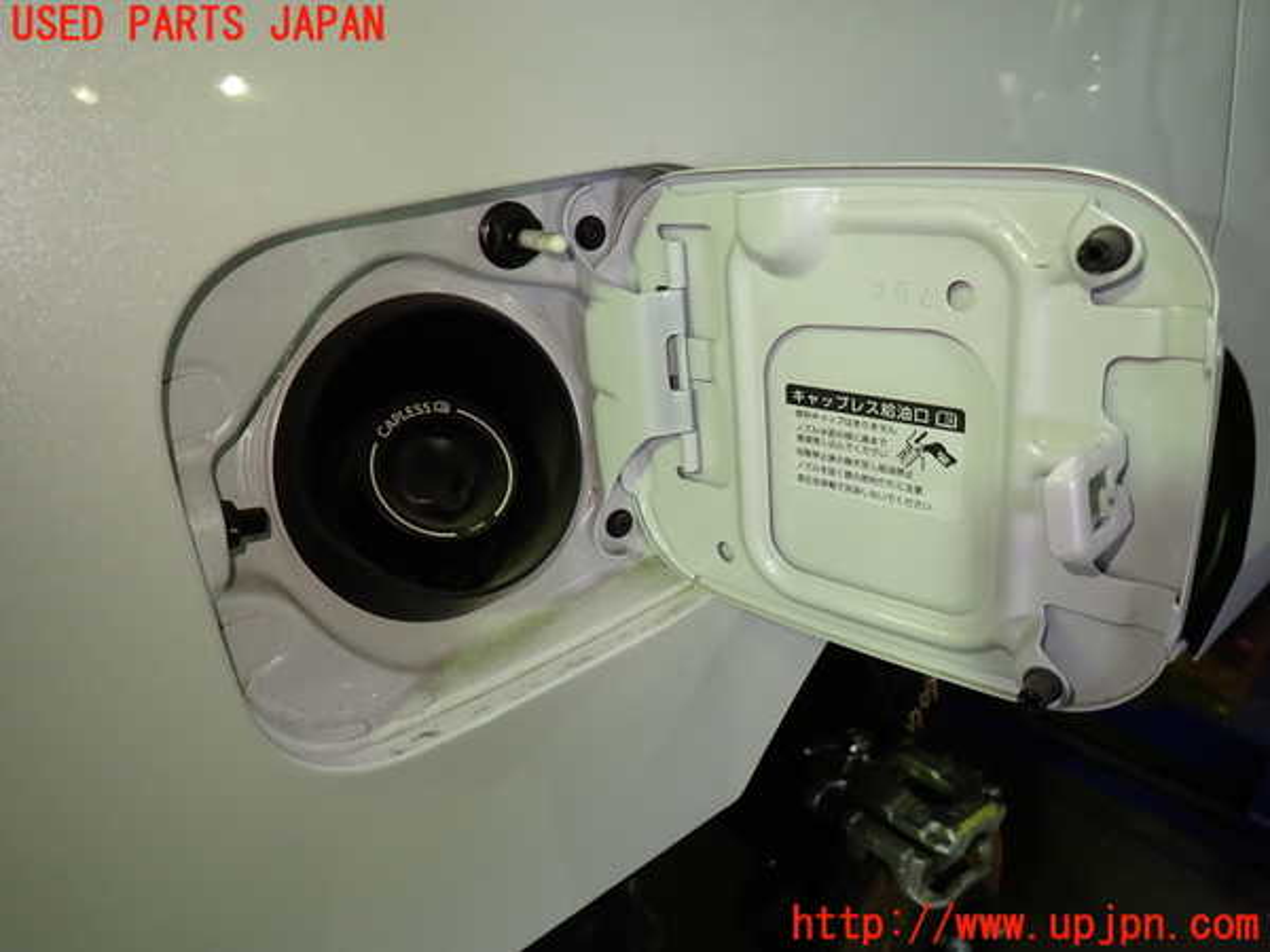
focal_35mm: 25
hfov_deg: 69.4
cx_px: 635
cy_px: 476
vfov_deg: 54.9
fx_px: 917
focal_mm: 4.5
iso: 200
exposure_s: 1/60
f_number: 2
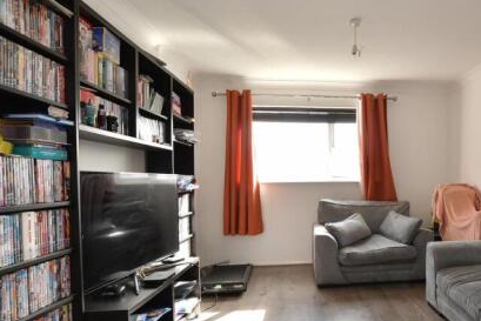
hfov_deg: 70.2
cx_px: 343
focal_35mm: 24
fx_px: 321
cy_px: 186
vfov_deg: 52.9
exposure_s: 1/8
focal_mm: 10
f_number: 8
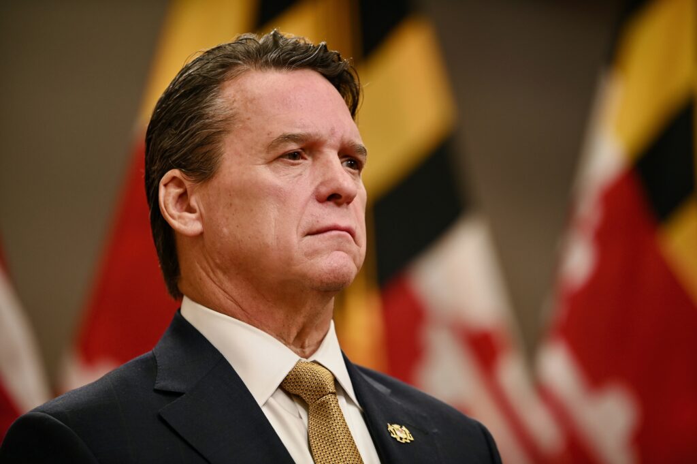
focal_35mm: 200
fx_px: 3869
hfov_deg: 10.3
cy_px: 232
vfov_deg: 6.9
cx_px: 348
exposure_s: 1/200
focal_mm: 200
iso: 400
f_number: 2.8
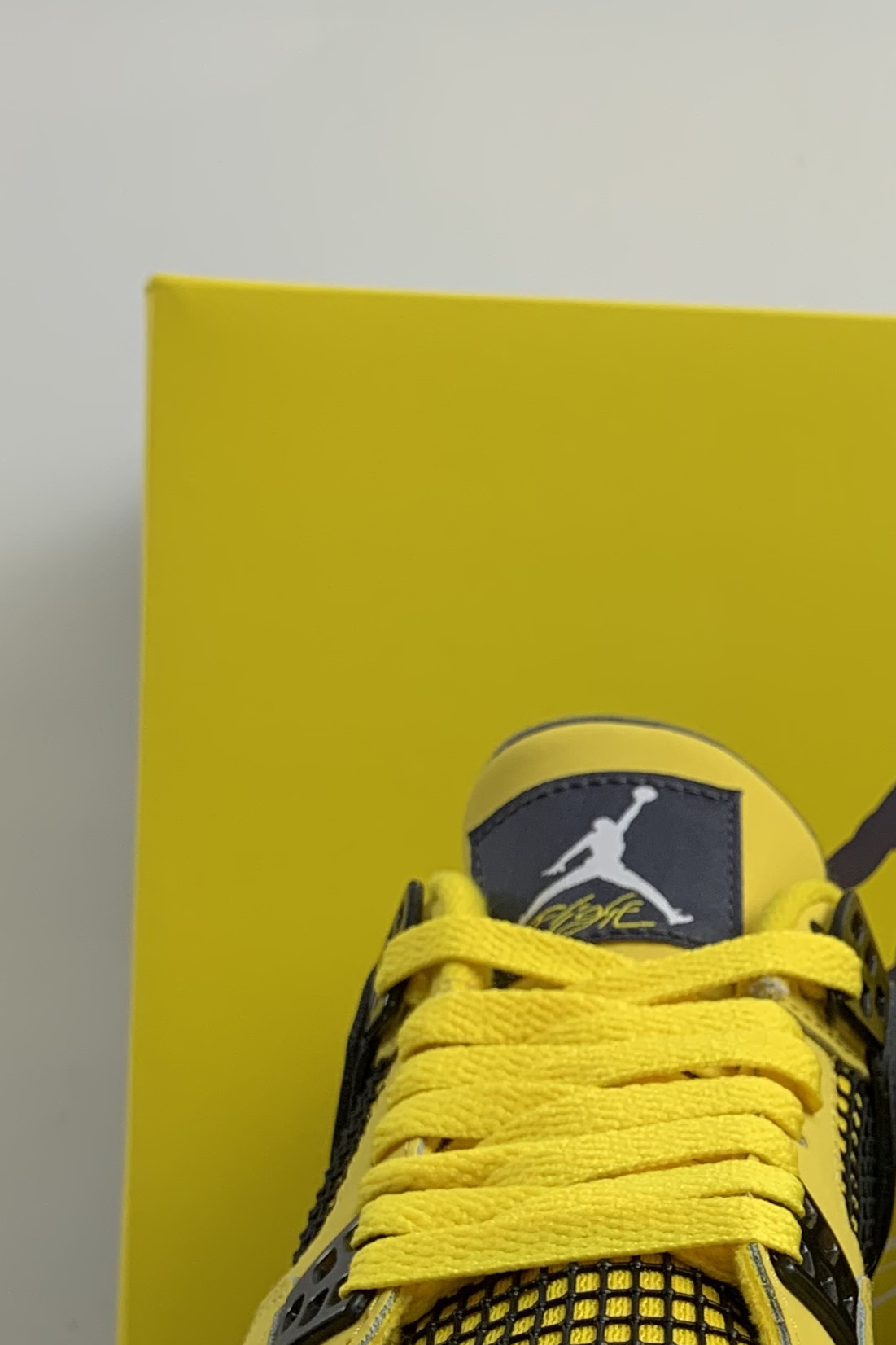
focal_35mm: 66
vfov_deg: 29.9
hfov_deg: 19.8
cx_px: 945
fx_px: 2464
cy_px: 1034
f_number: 1.8
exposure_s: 1/121
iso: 50
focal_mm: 4.25
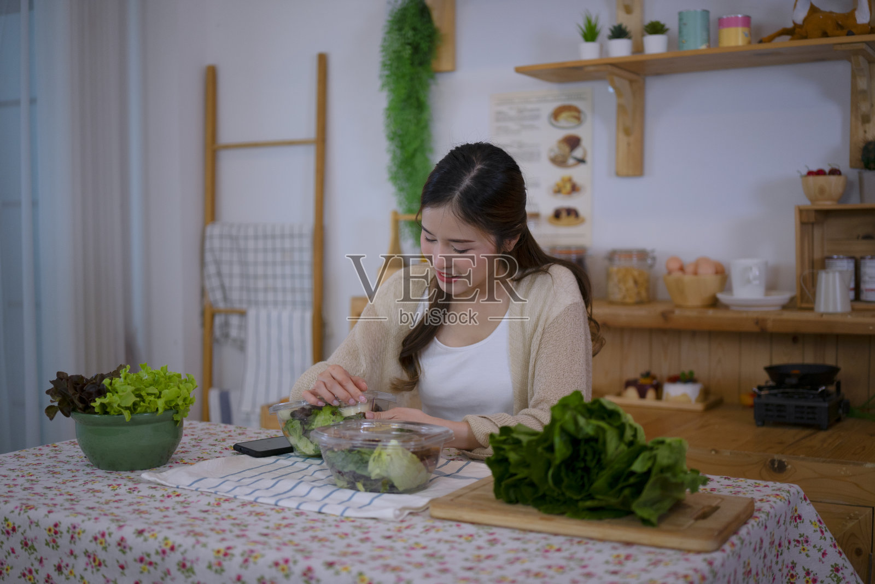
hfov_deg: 43.6
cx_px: 438
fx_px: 1094
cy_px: 292
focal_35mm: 45
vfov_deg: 29.9
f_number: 1.8
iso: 320
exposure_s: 1/400
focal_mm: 45
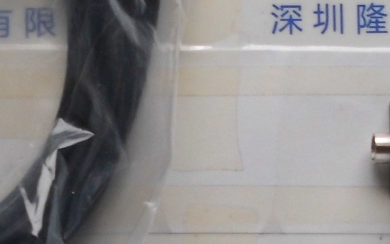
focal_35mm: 99
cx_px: 225
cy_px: 248
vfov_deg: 13.0
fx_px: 1052
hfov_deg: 21.0
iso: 100
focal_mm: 4.6
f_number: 3.2
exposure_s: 1/112
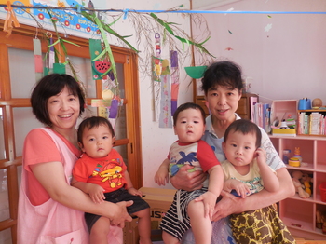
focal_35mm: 25
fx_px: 235
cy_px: 122
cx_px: 163
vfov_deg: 54.8
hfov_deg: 69.4
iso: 125
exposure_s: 1/30
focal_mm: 4.5
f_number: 3.3
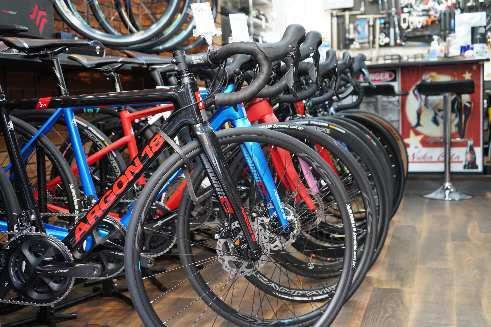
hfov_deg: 46.4
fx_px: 573
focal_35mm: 42
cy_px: 164
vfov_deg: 31.9
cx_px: 246
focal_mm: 42
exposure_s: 1/160
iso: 4000
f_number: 4.5
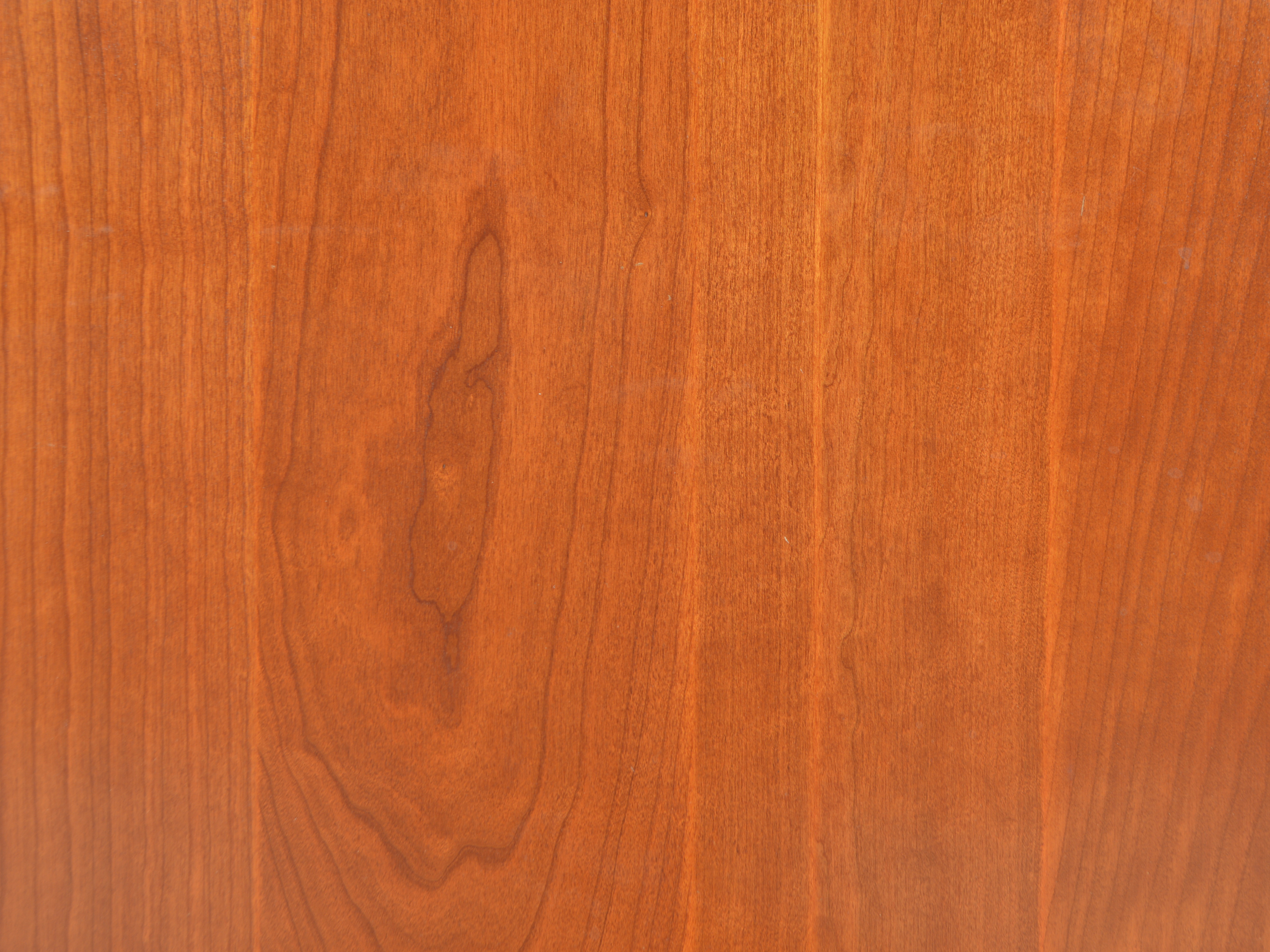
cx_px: 652
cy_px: 475
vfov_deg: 25.4
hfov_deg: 33.5
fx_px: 2111
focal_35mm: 58
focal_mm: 35
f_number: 7.1
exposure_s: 1/125
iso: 100
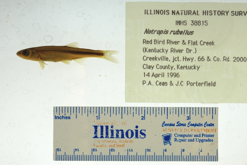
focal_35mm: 66
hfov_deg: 30.5
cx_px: 133
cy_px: 79
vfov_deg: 20.6
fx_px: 453
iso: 100
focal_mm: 60
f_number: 10
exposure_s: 1/200
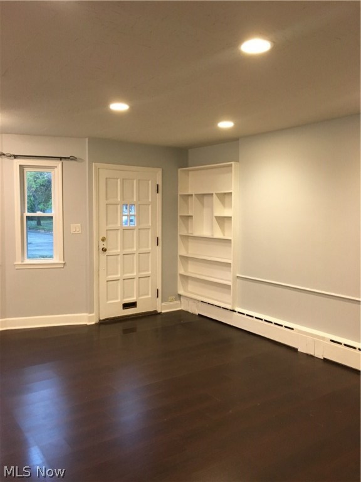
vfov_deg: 61.7
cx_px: 180
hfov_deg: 48.2
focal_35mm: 29
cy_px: 241
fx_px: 403
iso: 160
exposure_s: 1/30
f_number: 2.2
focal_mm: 4.15
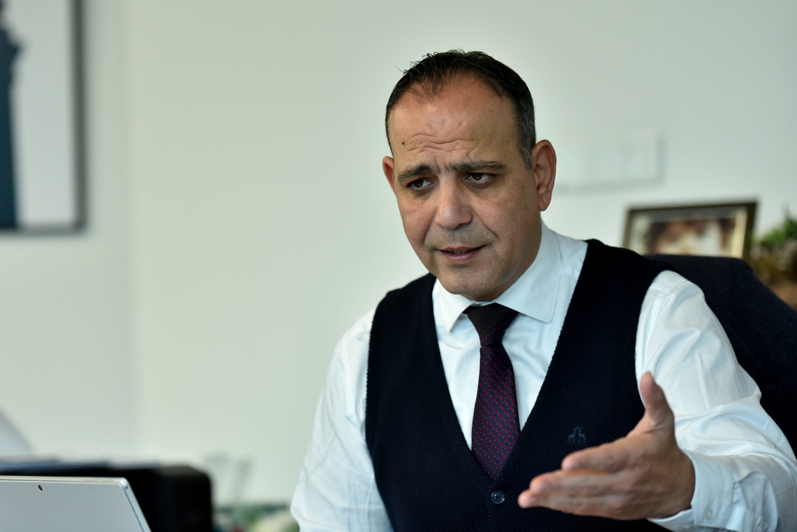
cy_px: 266
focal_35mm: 135
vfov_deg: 10.2
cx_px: 398
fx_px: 2990
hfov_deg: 15.2
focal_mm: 135
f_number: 2.8
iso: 1600
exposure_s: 1/500
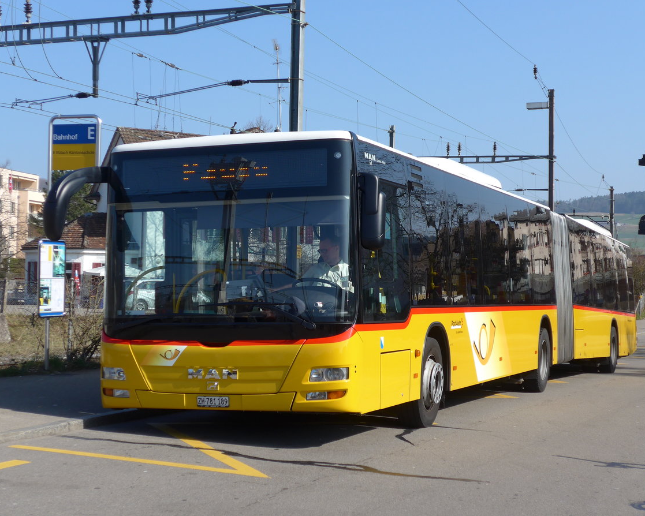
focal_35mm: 65
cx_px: 325
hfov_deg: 29.1
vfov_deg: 23.5
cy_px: 257
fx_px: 1241
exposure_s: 1/1000
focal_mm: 12.7
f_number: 3.7
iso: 80
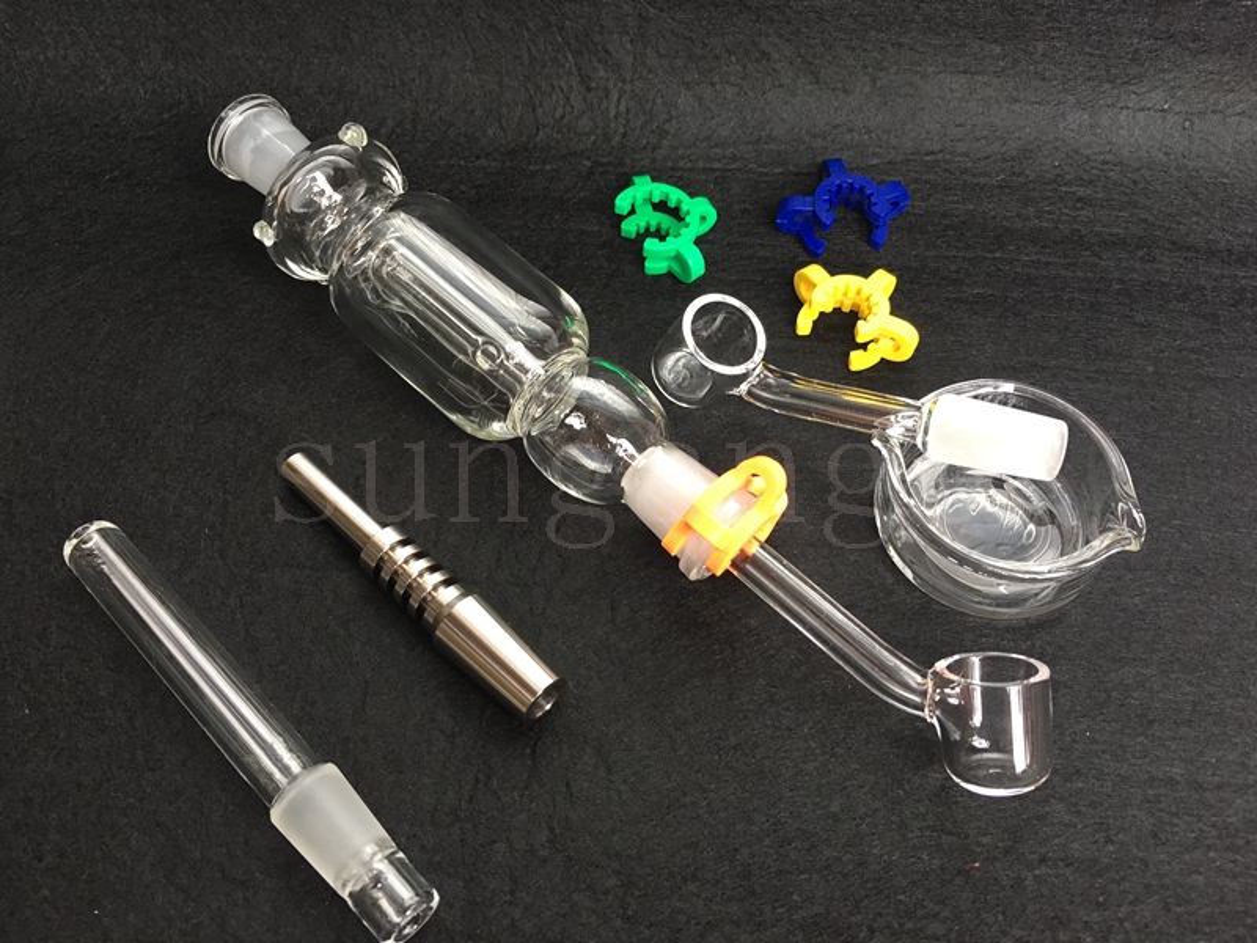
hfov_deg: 61.7
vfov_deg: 48.2
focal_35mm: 29
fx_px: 1053
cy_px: 472
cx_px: 628
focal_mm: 4.15
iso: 64
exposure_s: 1/17
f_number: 2.2
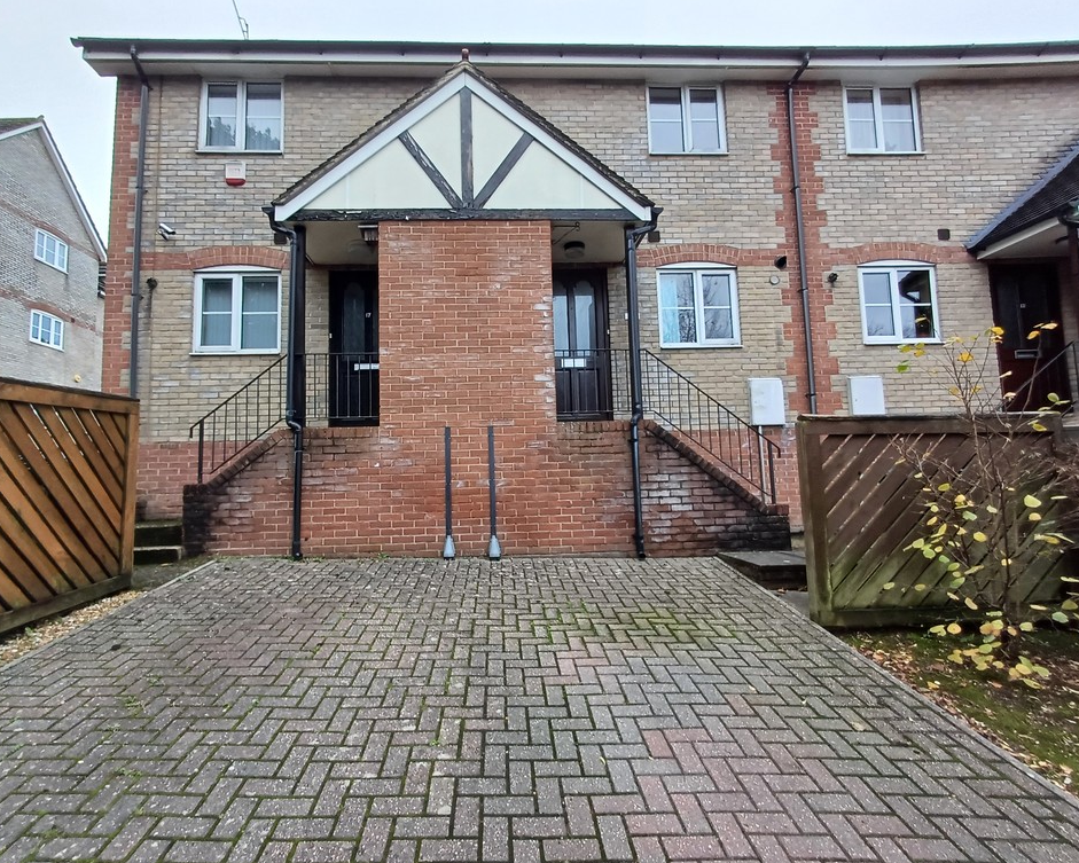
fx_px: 543
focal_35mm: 17
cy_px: 437
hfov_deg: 89.5
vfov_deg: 77.0
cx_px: 498
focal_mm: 1.64
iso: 64
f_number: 2.2
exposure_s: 1/100
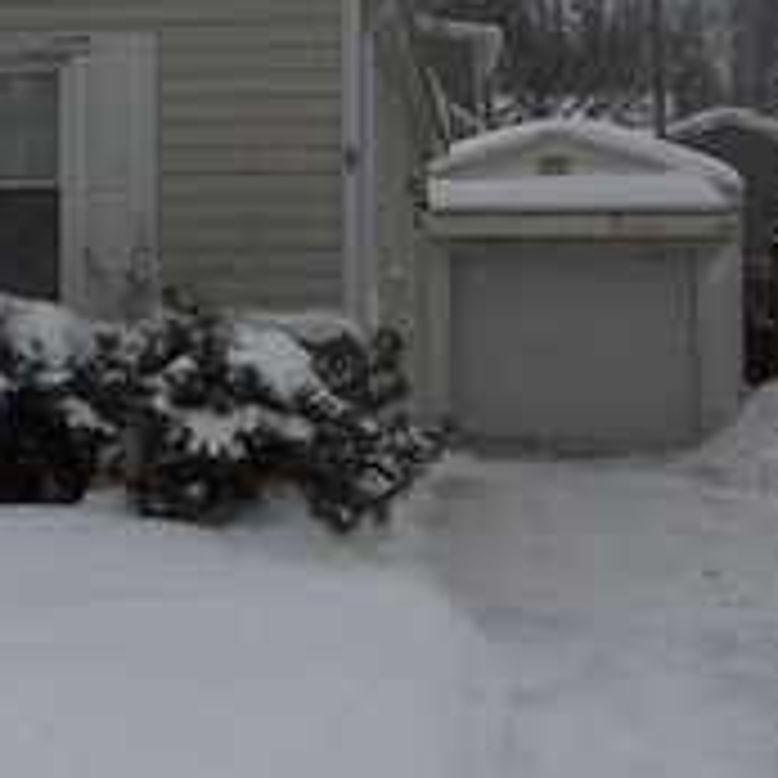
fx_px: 2339
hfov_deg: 18.2
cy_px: 299
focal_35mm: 92
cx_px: -81
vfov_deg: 18.9
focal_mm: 5.6
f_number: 5.6
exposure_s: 1/1000
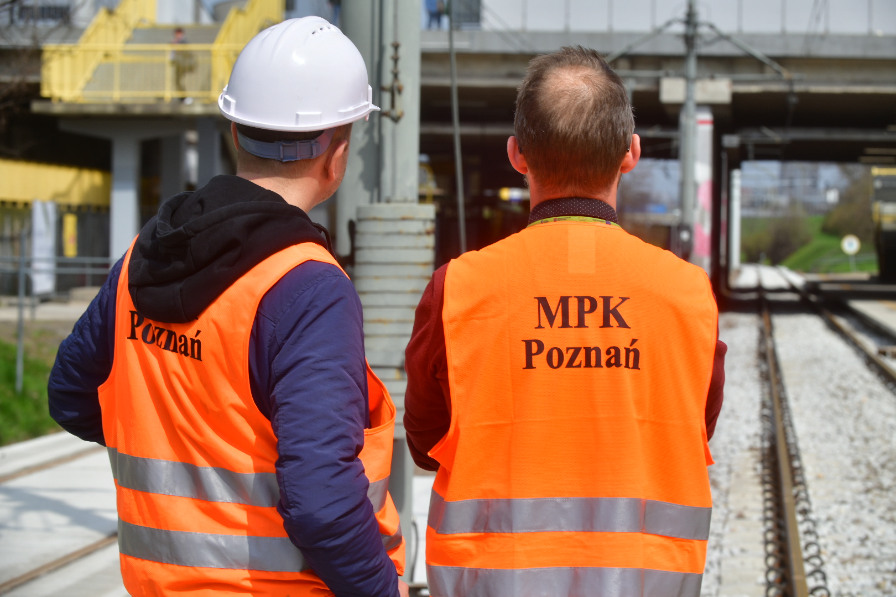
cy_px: 298
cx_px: 448
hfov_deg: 19.5
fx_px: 2613
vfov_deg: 13.0
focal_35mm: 105
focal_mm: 105
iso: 100
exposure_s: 1/400
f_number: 10
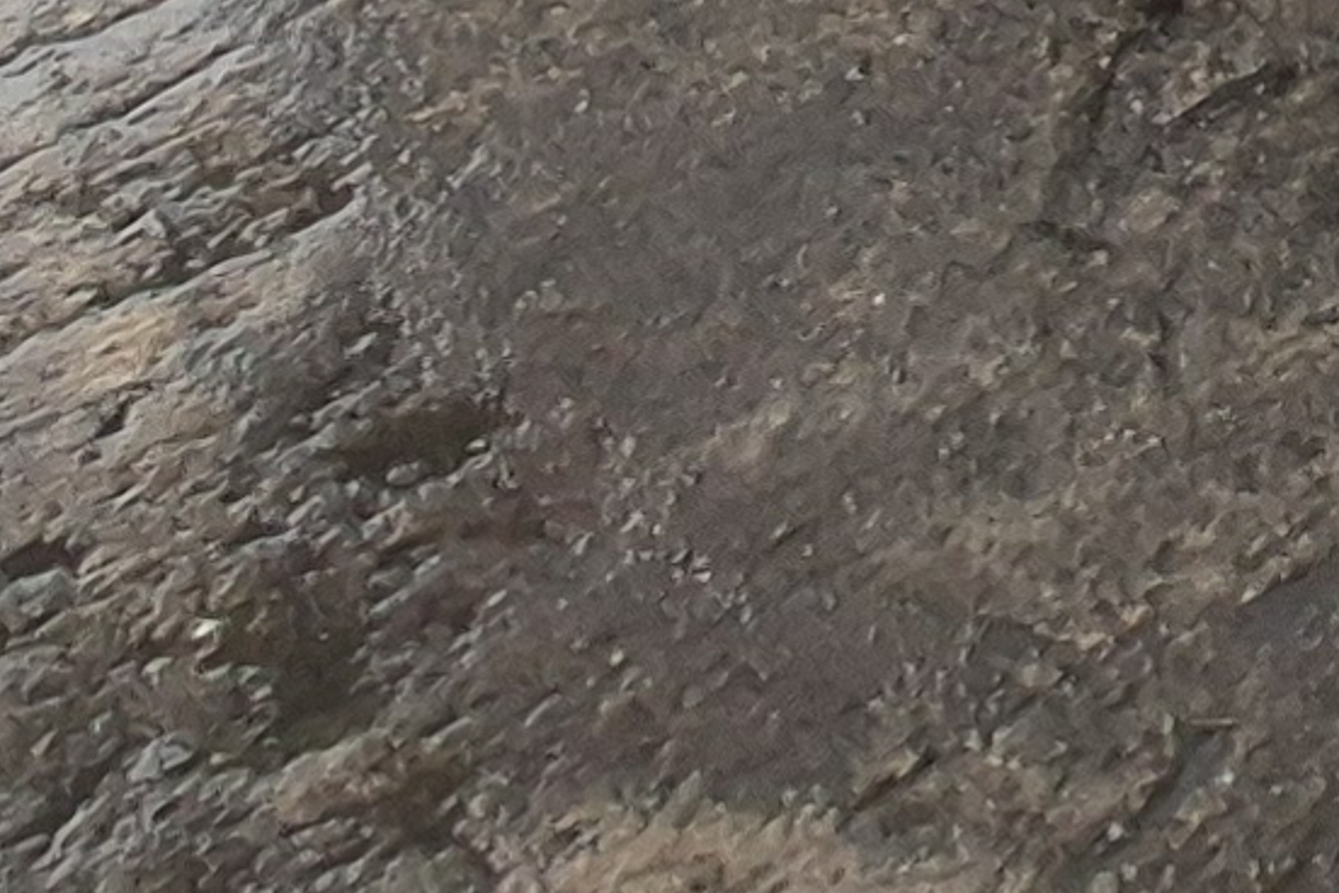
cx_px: 3170
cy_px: -2381
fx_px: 3645
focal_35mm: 98
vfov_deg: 8.8
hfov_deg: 14.3
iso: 125
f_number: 2.2
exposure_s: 1/60
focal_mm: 2.2
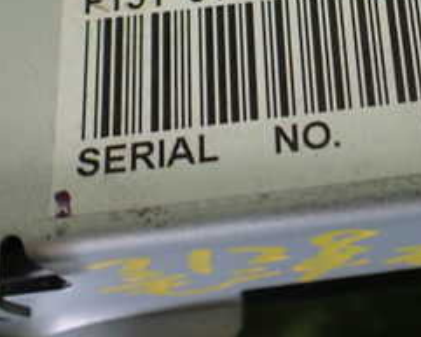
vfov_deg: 20.5
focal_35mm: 73
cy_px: 19
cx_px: 409
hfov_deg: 25.0
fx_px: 910
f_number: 2.3
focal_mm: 5.4
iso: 800
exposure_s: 1/100
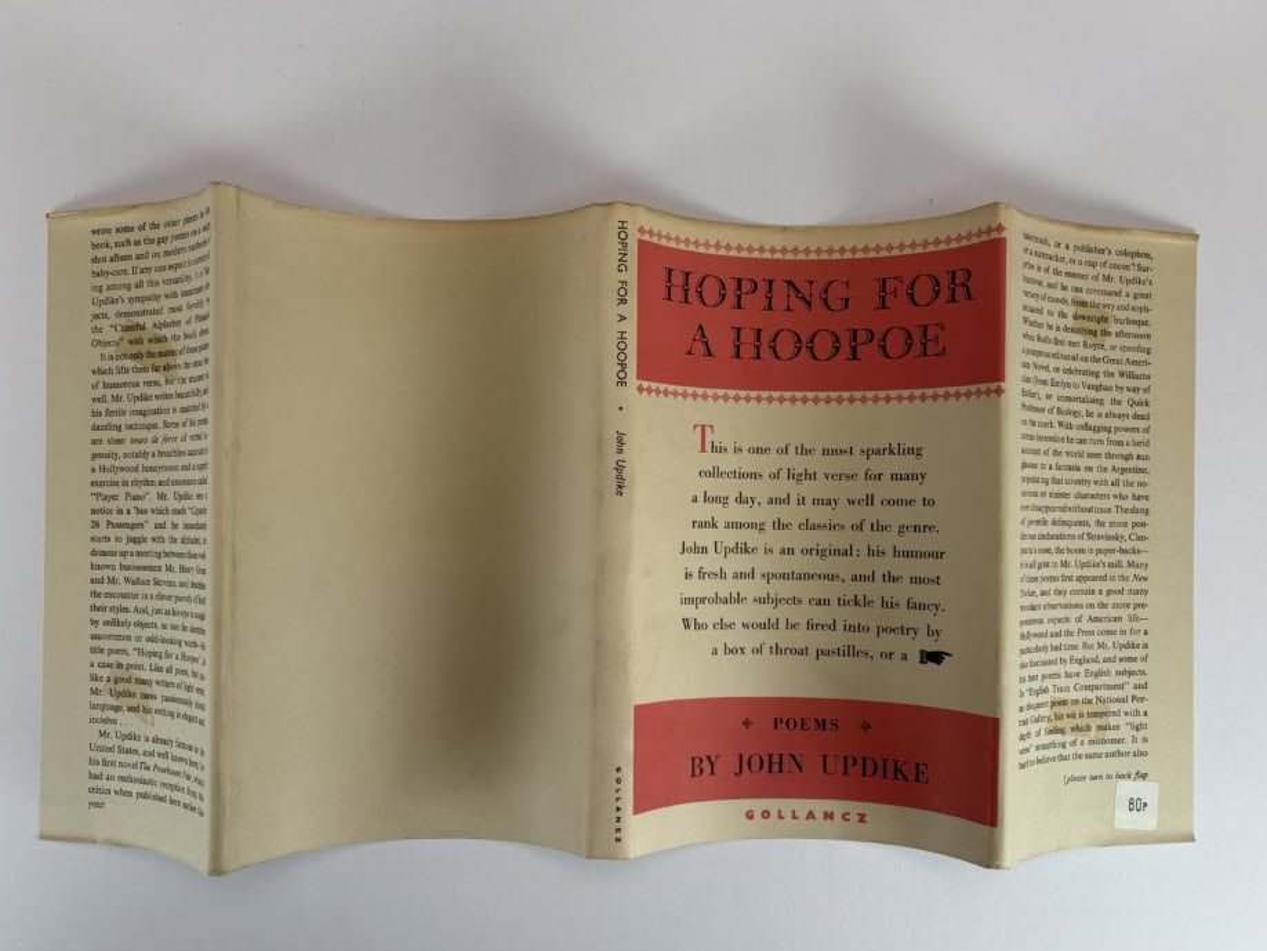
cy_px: 519
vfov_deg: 48.2
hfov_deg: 61.6
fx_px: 1062
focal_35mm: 29
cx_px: 607
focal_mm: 6
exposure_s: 1/172
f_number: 1.6
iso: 40
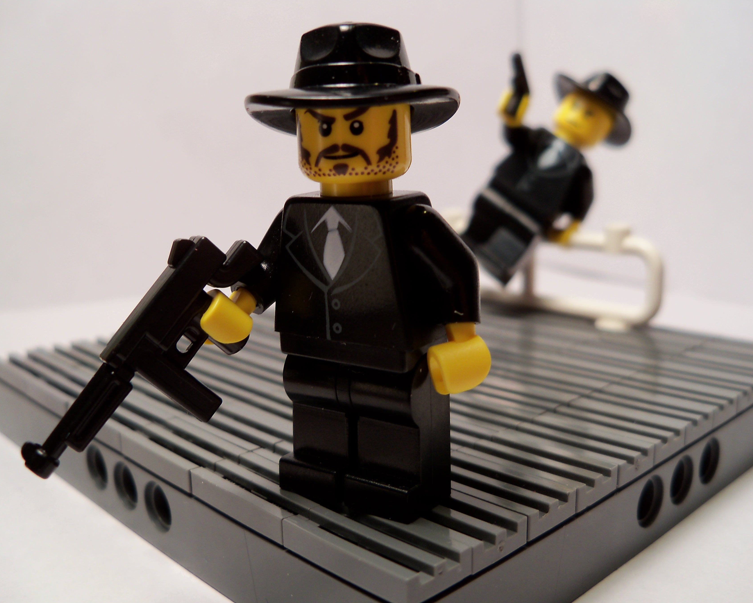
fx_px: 825
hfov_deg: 49.1
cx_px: 389
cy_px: 303
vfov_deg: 40.1
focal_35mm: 37
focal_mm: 6.2
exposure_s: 1/40
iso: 80
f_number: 3.5
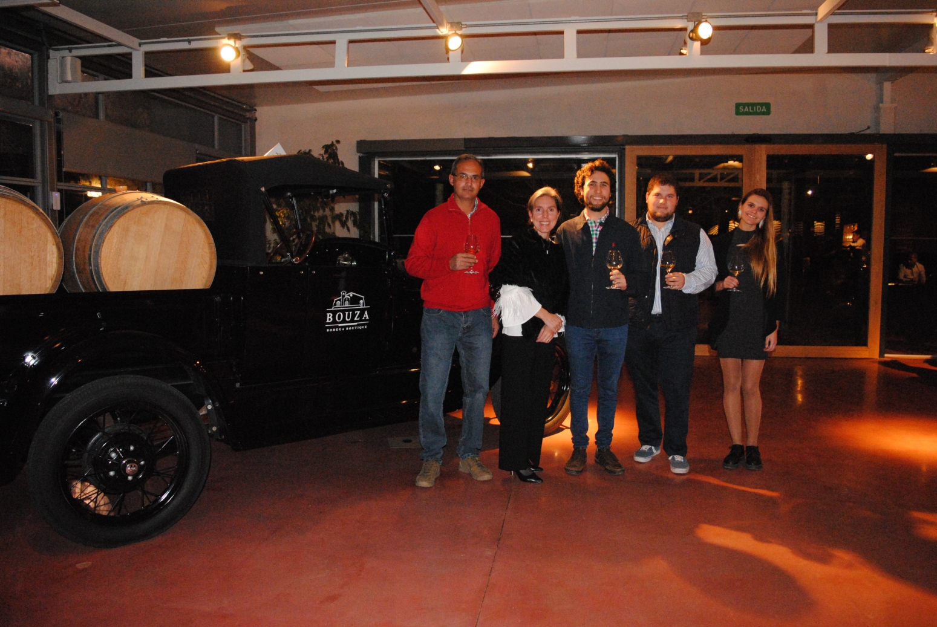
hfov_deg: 67.3
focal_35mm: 27
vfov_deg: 48.1
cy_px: 314
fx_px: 704
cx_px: 468
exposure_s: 1/30
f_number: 4
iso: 1600
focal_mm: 18
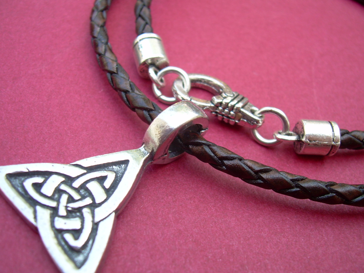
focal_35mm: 41
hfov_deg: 45.7
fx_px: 431
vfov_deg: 35.1
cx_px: 172
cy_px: 143
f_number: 2.8
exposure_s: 1/71.3
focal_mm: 6.3
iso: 50
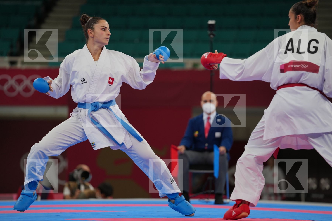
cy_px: 110
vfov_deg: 7.2
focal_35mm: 192
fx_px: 1771
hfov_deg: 10.7
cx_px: 166
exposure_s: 1/1000
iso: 500
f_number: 2.8
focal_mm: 192
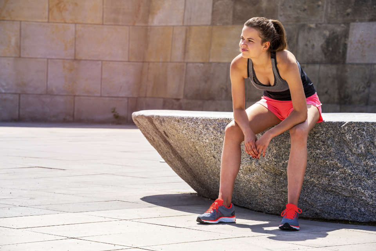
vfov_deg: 10.2
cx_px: 188
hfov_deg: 15.2
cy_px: 126
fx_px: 1411
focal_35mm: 135
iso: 80
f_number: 8
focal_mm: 135
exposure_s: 1/250
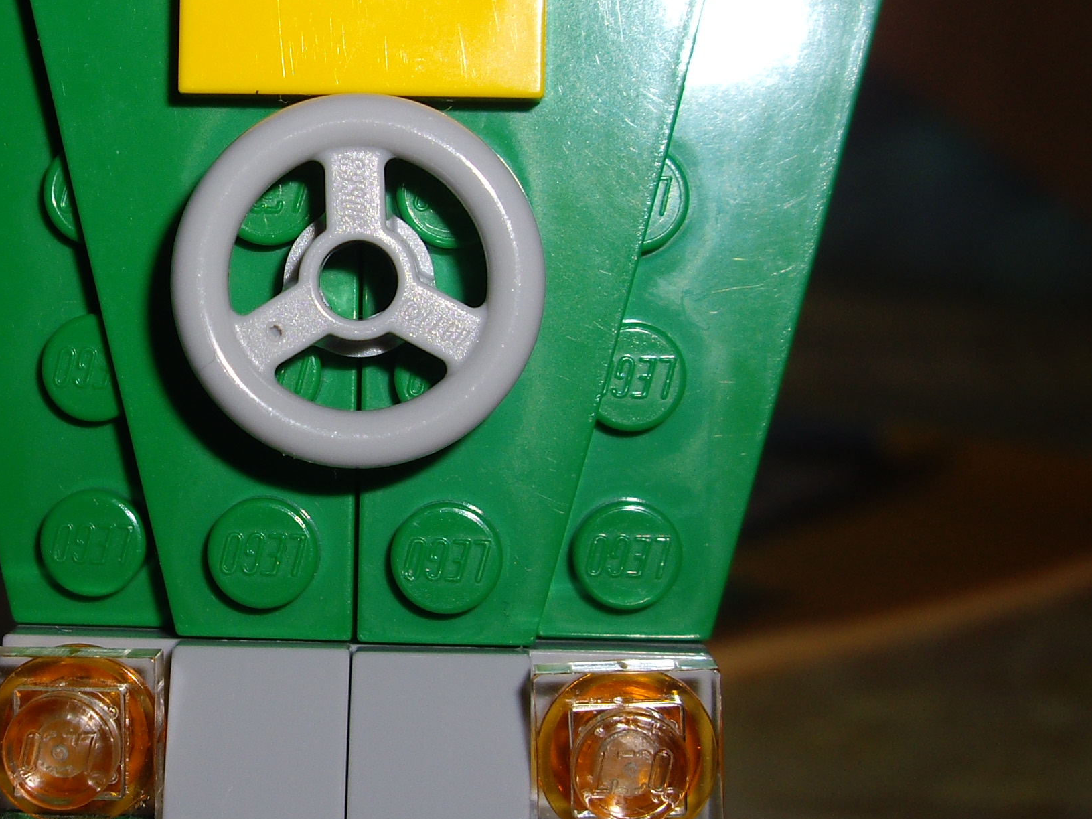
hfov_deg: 22.6
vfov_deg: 17.4
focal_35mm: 85
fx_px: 2681
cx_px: 191
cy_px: 379
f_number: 8
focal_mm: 7.9
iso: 64
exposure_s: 1/40
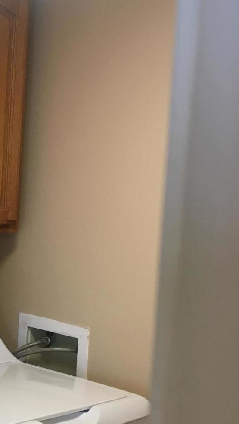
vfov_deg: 32.6
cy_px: 278
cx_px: -83
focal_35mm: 64
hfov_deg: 17.5
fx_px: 721
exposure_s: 1/30
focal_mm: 4.15
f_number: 2.2
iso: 50
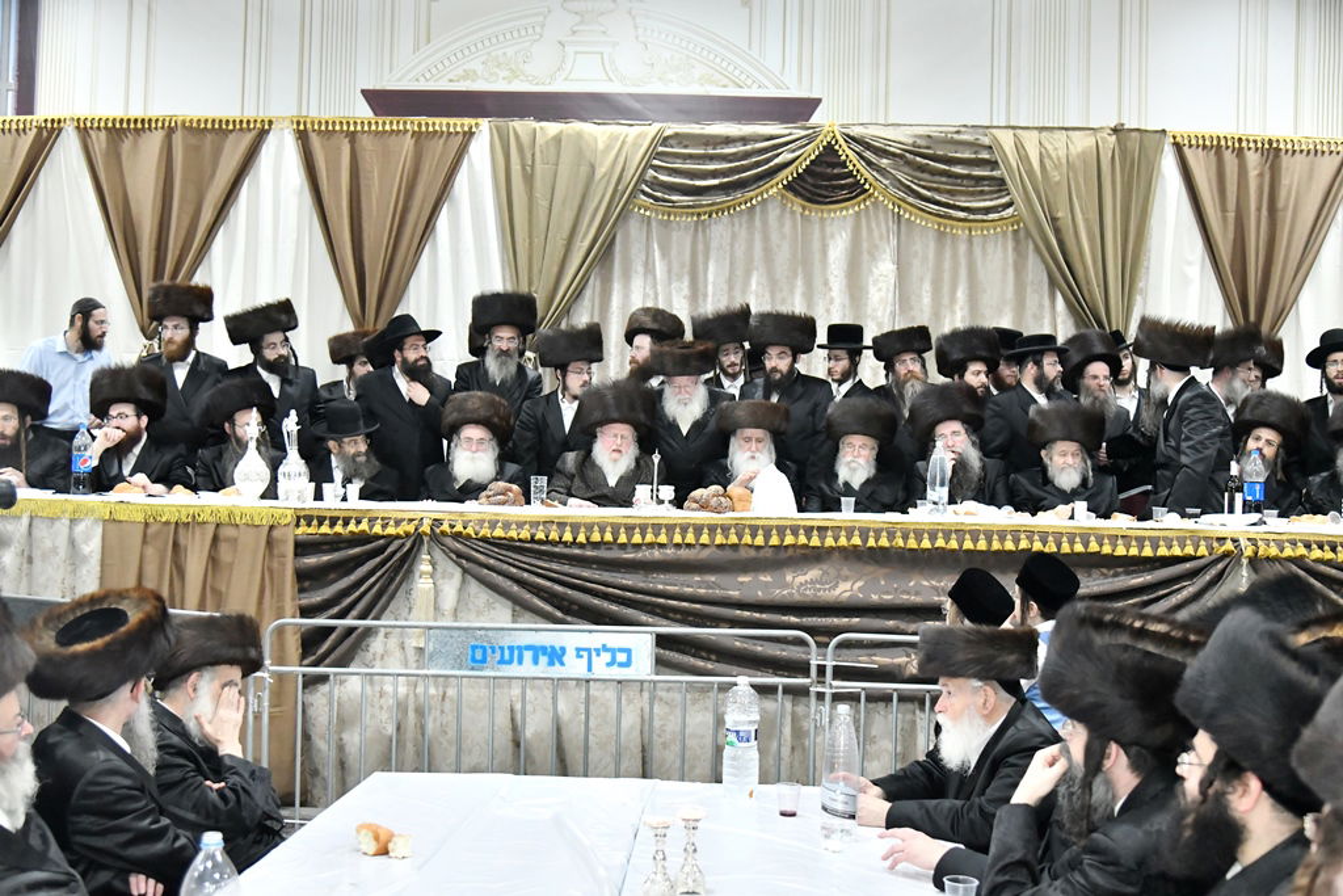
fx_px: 1418
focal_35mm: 38
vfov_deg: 35.1
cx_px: 672
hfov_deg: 50.7
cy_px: 448
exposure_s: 1/250
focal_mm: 38
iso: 5000
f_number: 4.5
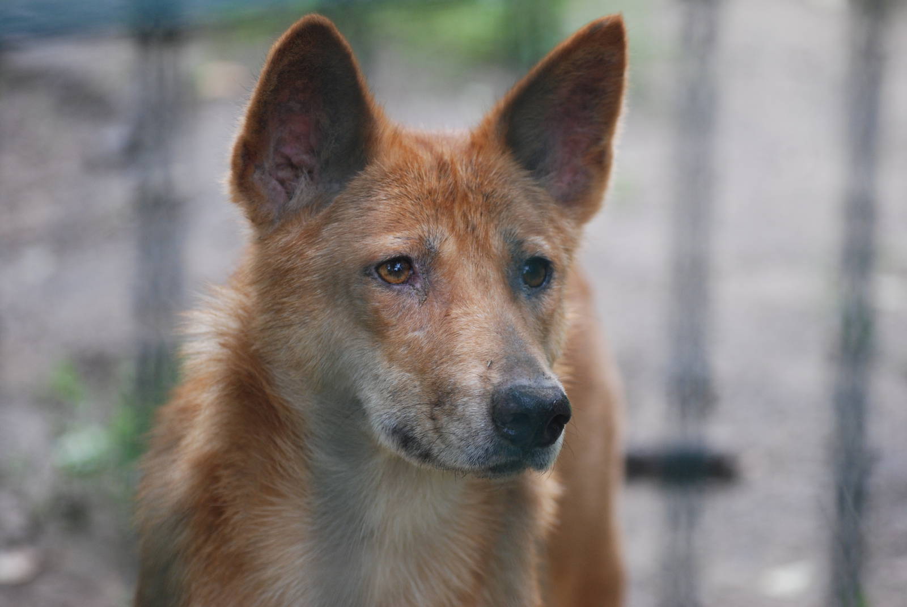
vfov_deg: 6.8
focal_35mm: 202
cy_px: 304
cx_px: 454
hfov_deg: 10.1
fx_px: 5108
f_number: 4.5
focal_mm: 135
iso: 400
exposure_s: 1/125
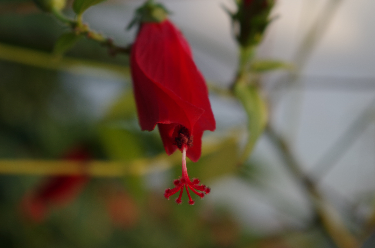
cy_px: 124
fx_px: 852
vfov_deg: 16.6
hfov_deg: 24.8
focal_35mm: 82
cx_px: 188
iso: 100
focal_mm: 55
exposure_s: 1/125
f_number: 7.1
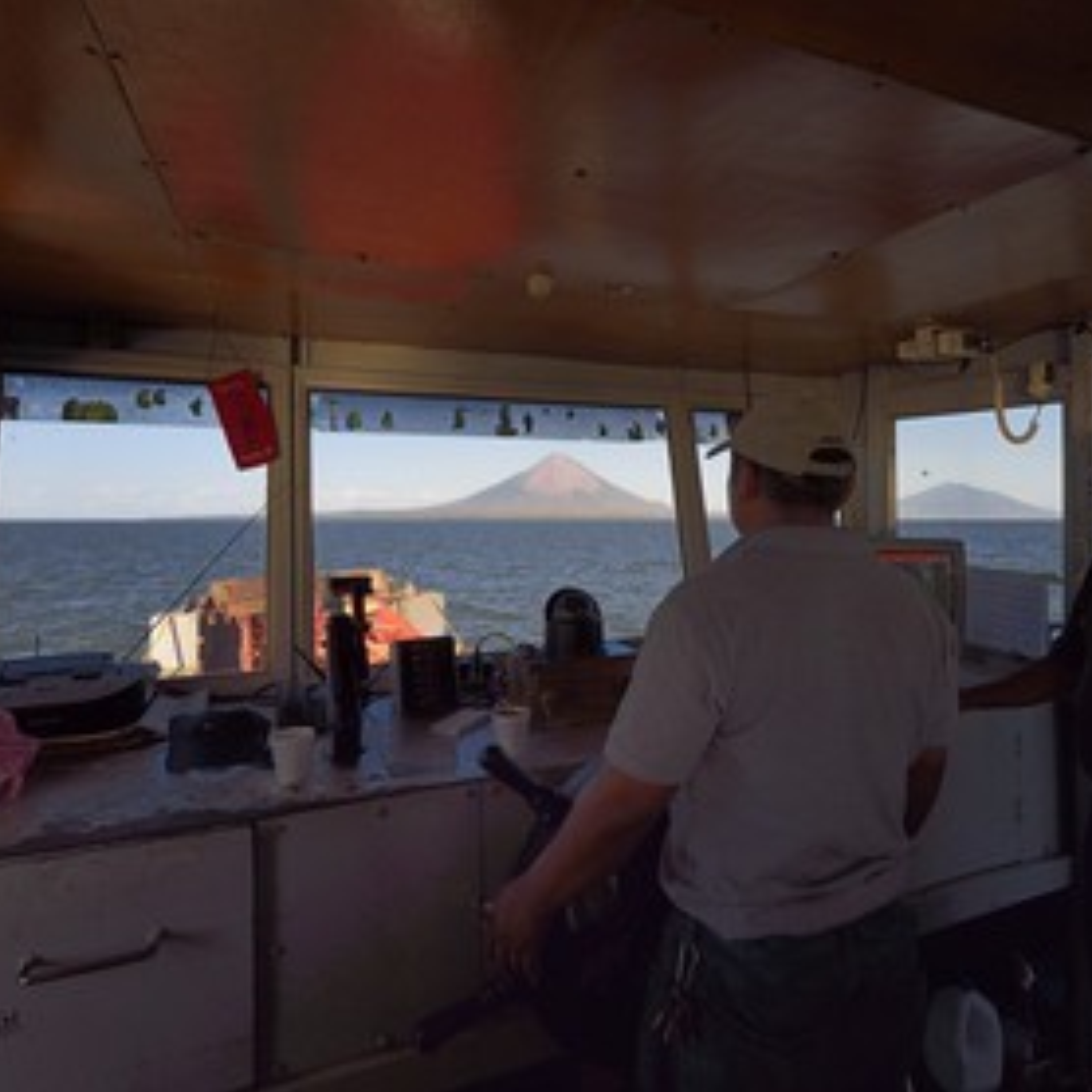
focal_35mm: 18
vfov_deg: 80.7
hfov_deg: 78.5
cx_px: 715
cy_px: 546
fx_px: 642
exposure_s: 1/200
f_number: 13
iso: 400
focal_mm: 14
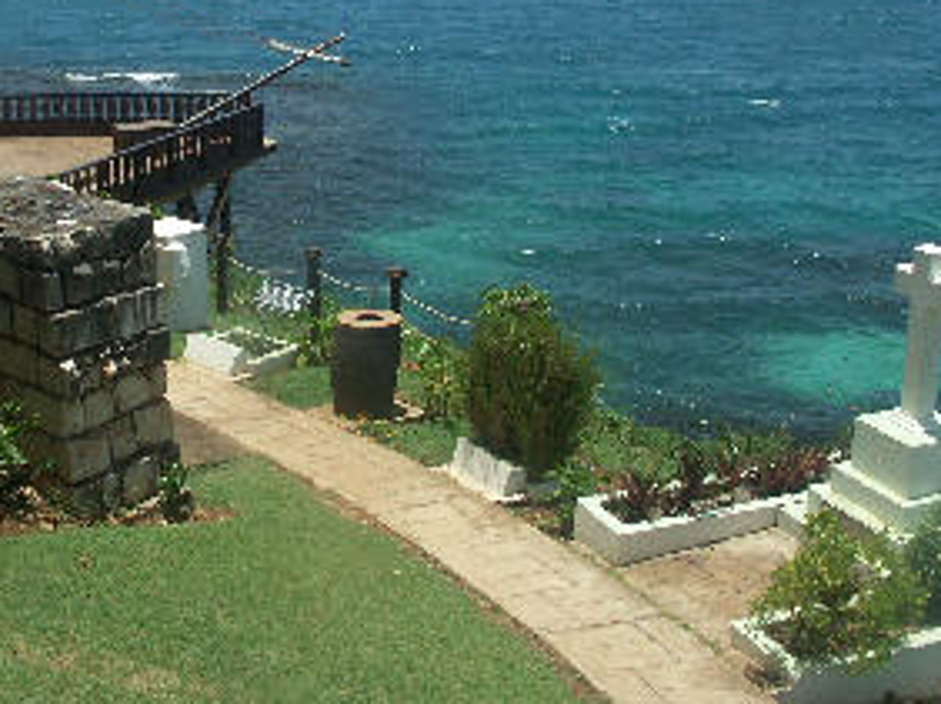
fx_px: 1440
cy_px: 197
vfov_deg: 27.2
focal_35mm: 53
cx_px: 269
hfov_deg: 35.6
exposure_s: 1/500
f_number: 8
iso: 100
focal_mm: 7.21
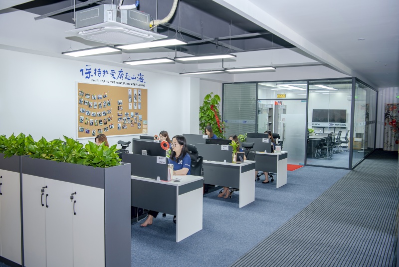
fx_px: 355
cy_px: 134
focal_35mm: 32
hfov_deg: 58.7
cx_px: 200
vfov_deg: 41.2
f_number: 5.6
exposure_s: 1/13
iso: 160
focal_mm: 32
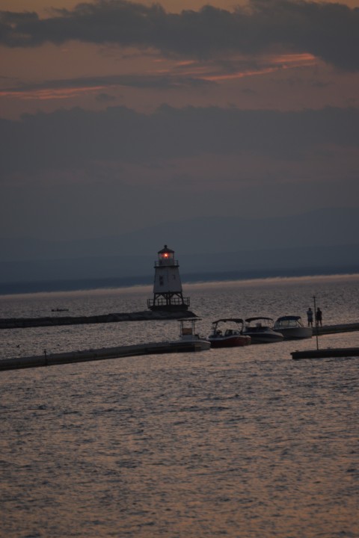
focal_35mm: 300
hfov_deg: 4.6
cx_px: 180
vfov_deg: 6.9
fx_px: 4487
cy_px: 269
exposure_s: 1/320
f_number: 5.6
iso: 200
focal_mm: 200
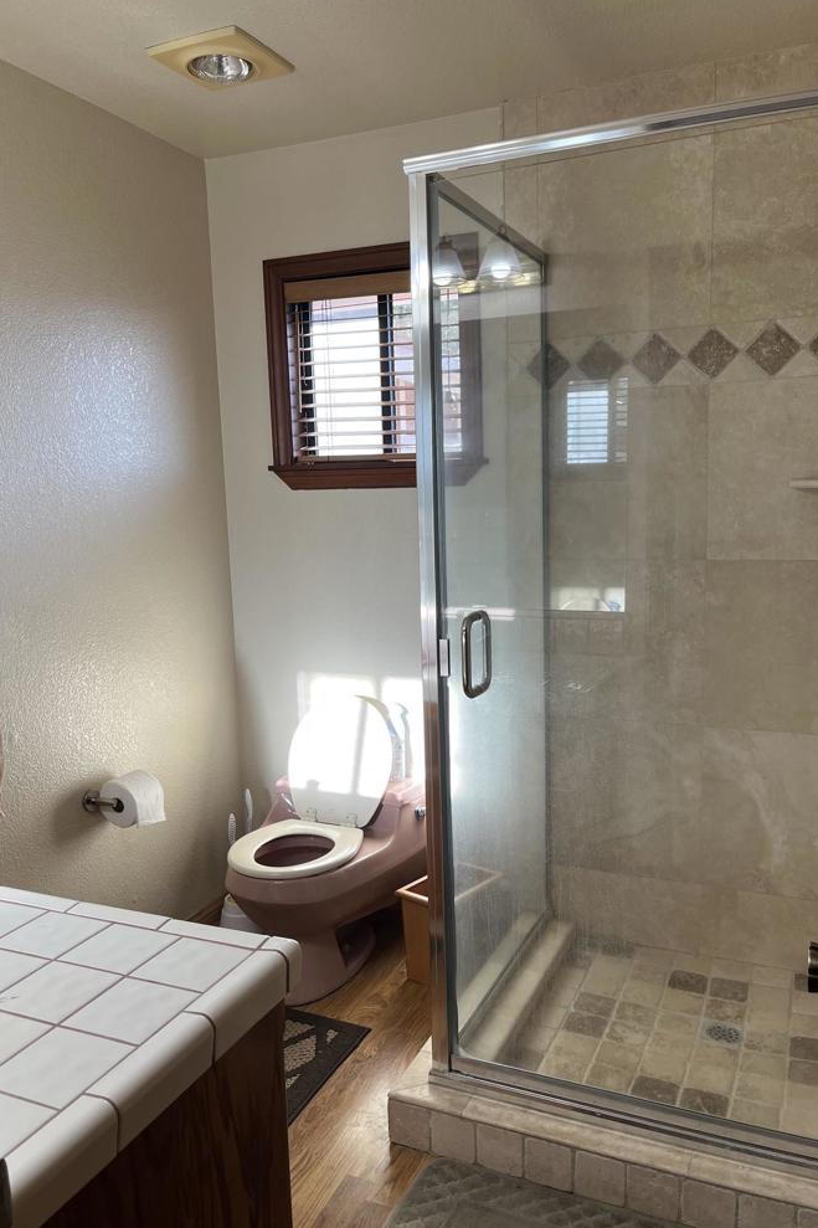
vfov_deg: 65.5
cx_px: 416
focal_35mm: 28
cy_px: 622
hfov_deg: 46.4
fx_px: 955
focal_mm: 5.1
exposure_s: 1/120
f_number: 1.6
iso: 40
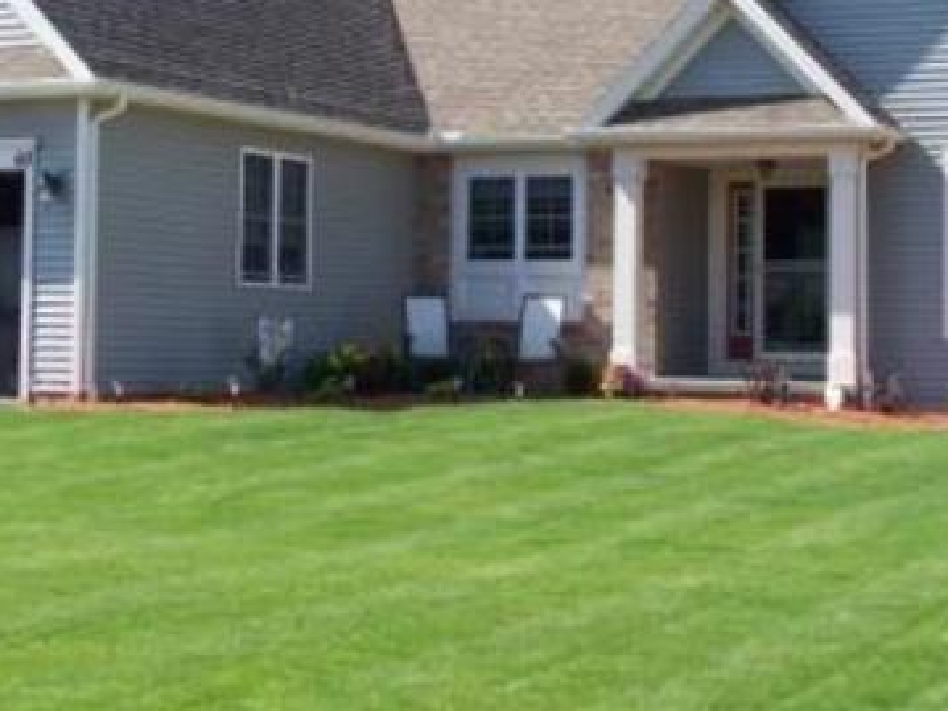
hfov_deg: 21.5
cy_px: 169
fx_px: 2491
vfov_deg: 16.1
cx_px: 496
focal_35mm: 91
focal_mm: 8.5
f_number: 4
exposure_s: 1/320
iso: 64
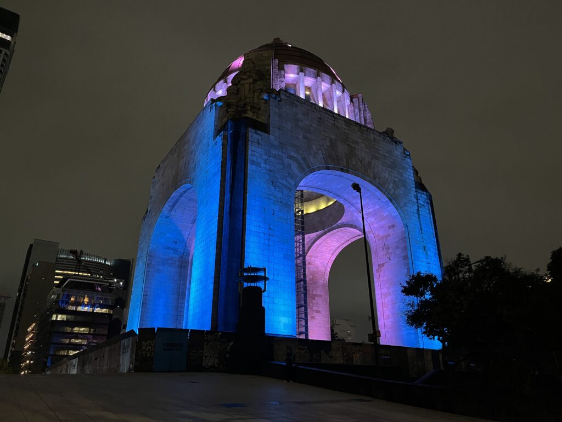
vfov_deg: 53.1
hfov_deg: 67.3
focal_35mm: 26
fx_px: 422
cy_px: 211
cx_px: 281
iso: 640
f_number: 1.6
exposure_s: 1/30
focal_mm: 5.1
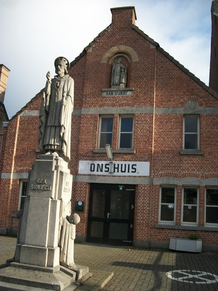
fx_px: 269
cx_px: 109
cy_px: 146
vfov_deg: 56.8
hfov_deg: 44.2
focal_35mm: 32
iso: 80
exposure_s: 1/80
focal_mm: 5.7
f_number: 8.8
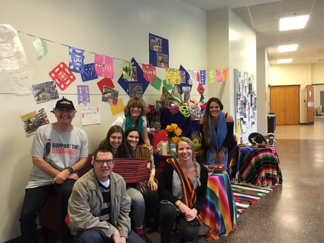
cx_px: 162
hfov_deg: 61.7
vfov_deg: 48.2
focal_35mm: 29
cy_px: 122
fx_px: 271
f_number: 2.2
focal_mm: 4.15
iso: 160
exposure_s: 1/30
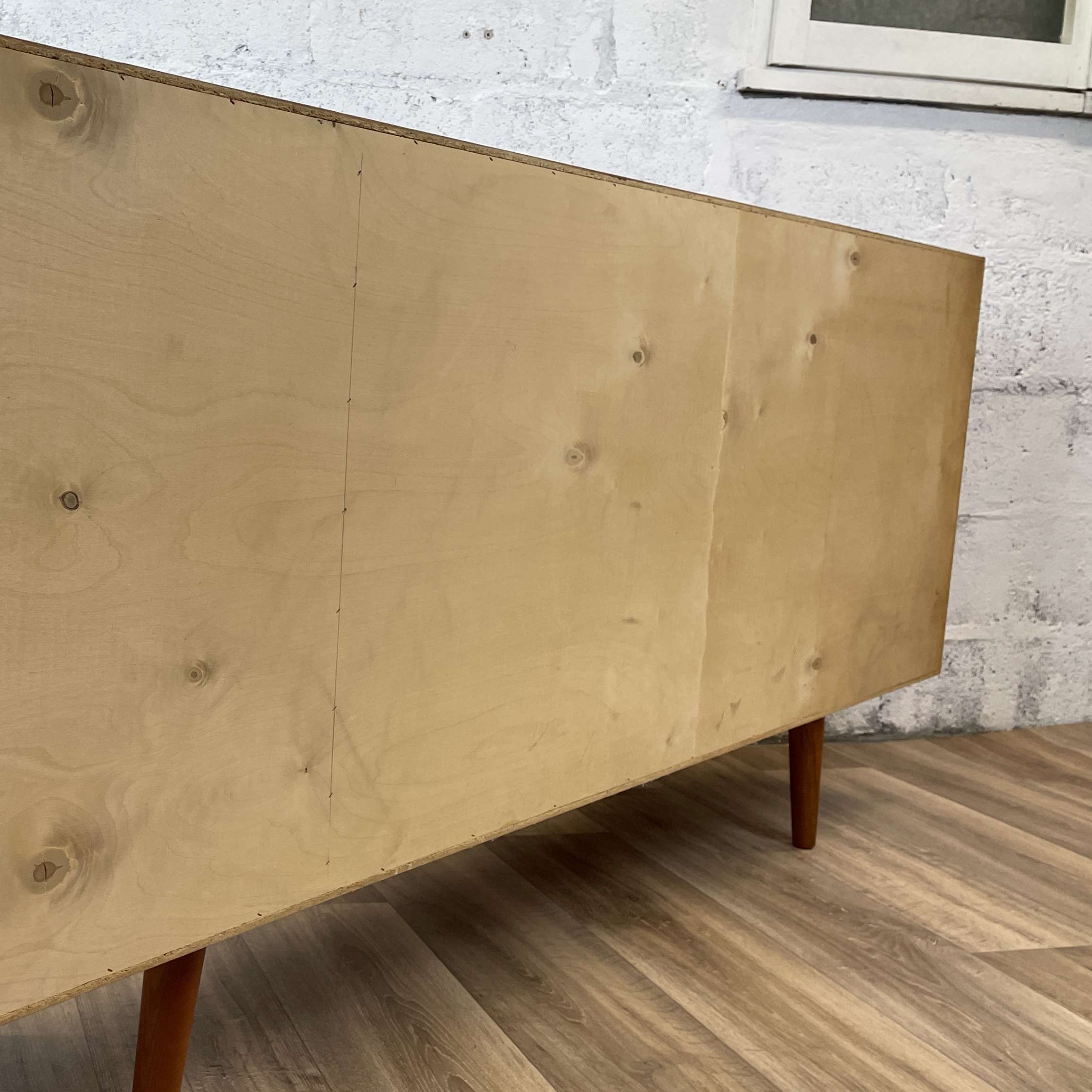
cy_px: 601
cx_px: 182
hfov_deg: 39.8
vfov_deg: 41.8
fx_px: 1428
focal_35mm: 40
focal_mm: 4.2
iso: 80
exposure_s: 1/100
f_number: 1.6
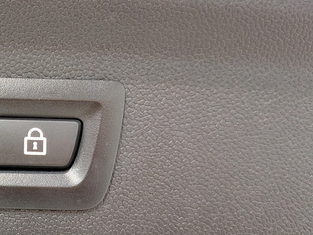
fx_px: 452
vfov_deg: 29.1
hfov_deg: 34.2
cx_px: -11
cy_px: 138
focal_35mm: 50
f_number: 1.7
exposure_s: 1/100
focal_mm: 4.53
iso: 829
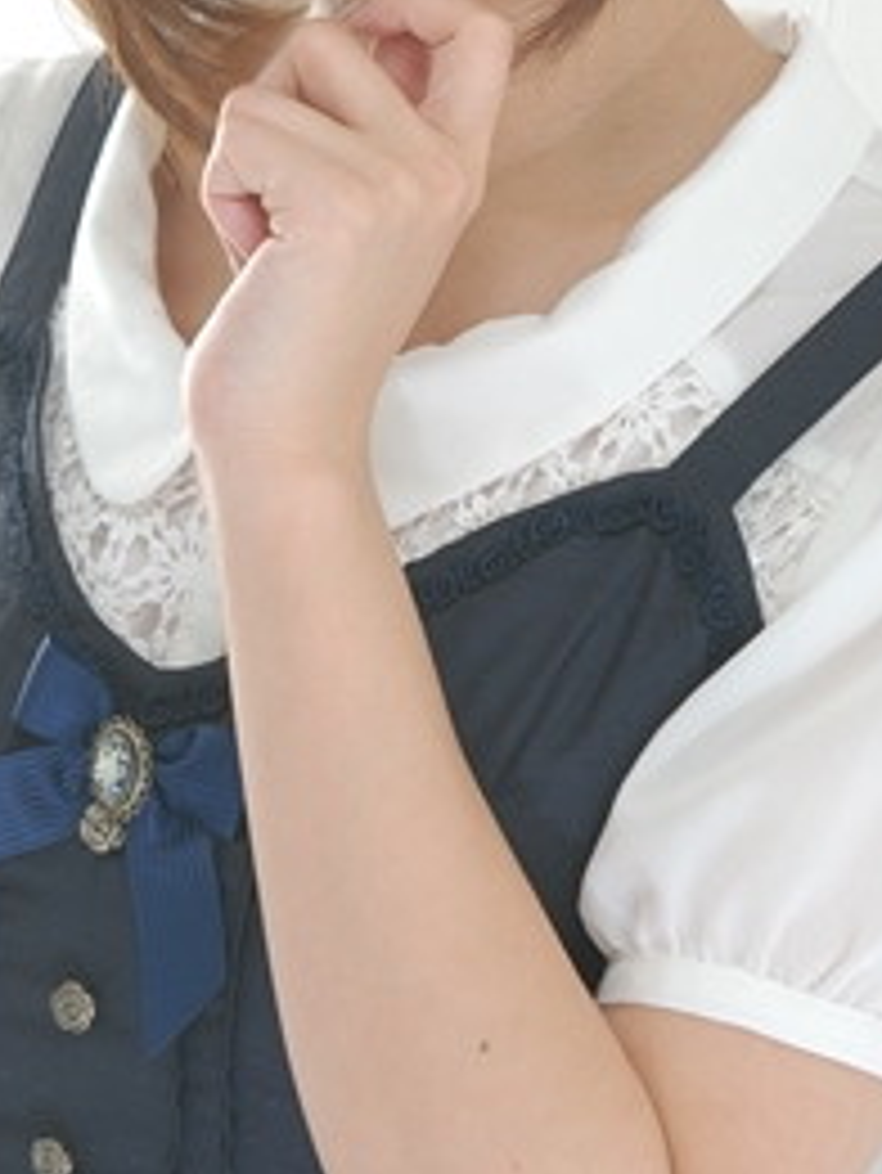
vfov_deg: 10.6
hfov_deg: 8.0
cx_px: 351
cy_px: 117
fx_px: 6314
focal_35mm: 186
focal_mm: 56
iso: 200
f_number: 5
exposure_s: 1/125
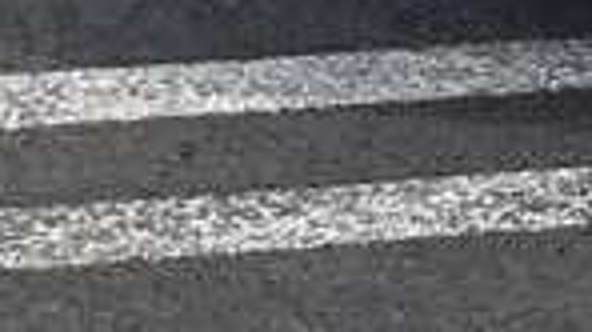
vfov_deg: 3.0
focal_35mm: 382
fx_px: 5992
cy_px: -1164
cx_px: 1764
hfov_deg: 5.3
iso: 32
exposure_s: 1/3425
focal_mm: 6
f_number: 2
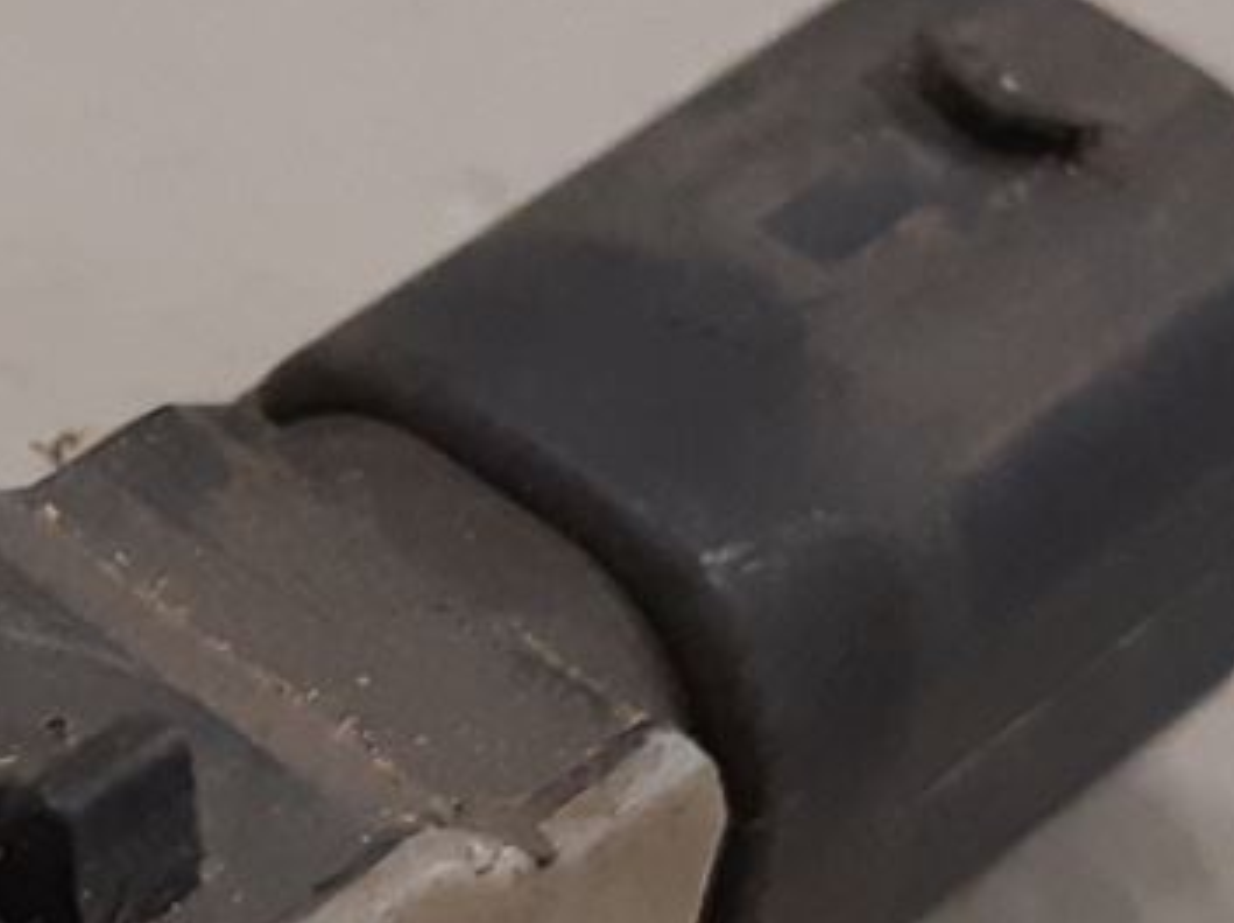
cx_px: -84
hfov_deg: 12.9
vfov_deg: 9.8
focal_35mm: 151
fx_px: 5377
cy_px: 818
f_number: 1.7
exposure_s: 1/50
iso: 250
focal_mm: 3.93
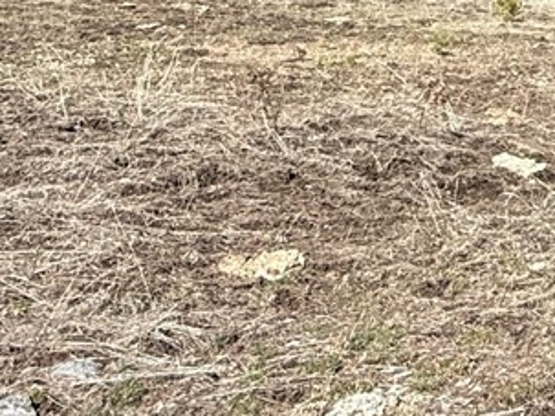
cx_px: 852
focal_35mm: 74
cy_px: -192
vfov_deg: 17.9
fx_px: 1186
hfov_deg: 21.6
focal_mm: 2.22
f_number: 2.2
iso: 50
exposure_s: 1/876
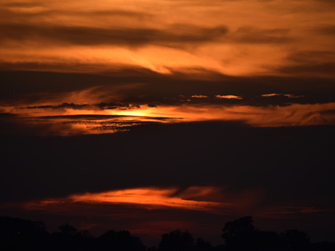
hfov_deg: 4.3
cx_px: 160
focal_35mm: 457
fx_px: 4421
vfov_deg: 3.3
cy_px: 126
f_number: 5.6
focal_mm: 280
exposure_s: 1/1600
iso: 100
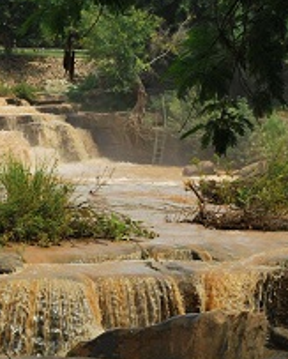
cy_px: 162
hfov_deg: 8.2
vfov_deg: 10.2
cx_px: -19
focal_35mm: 188
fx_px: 2000
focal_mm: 55
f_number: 11
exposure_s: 1/500
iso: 400
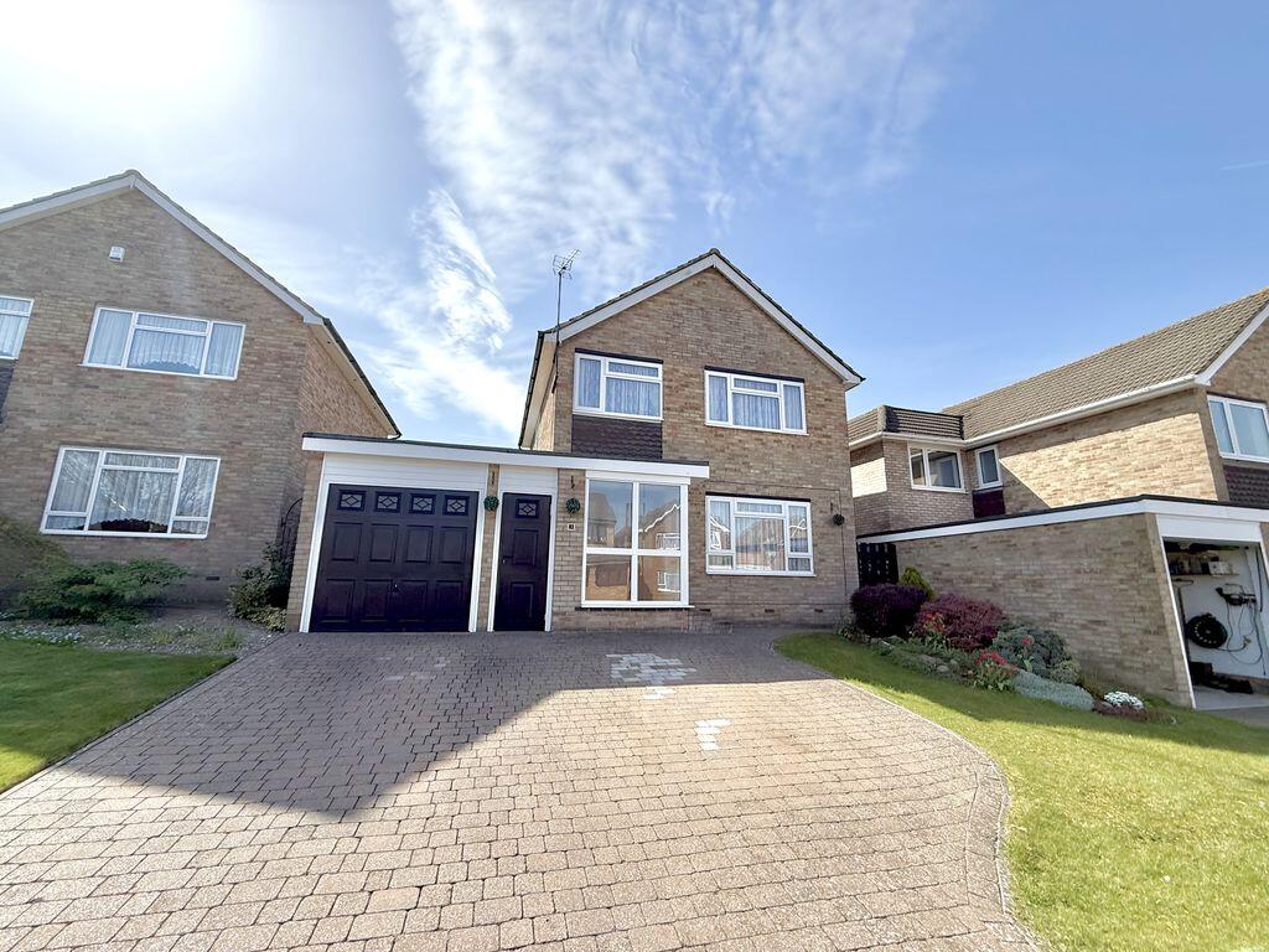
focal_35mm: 14
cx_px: 634
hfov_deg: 102.1
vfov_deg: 85.7
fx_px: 513
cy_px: 476
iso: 64
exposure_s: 1/2237
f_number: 2.2
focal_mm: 2.22
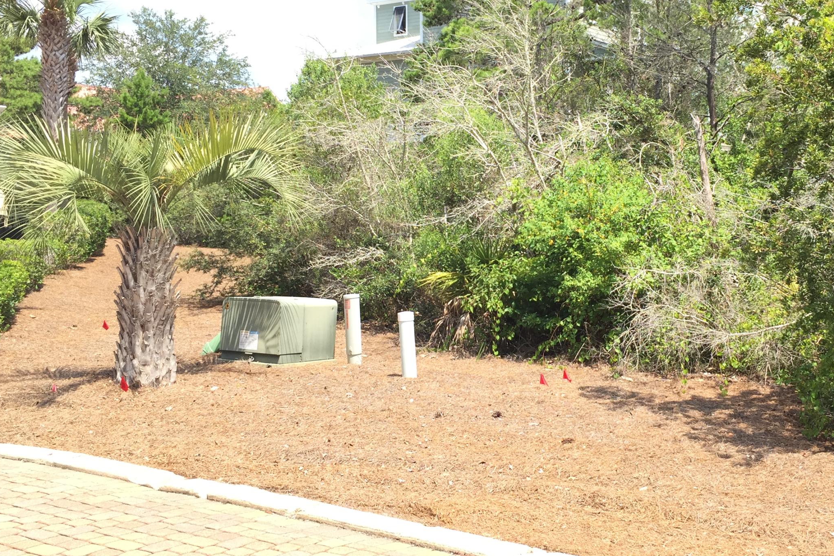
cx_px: 525
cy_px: 210
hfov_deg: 44.1
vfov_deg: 30.4
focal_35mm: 44
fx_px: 1019
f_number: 2.2
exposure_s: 1/565
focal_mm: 4.15
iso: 32
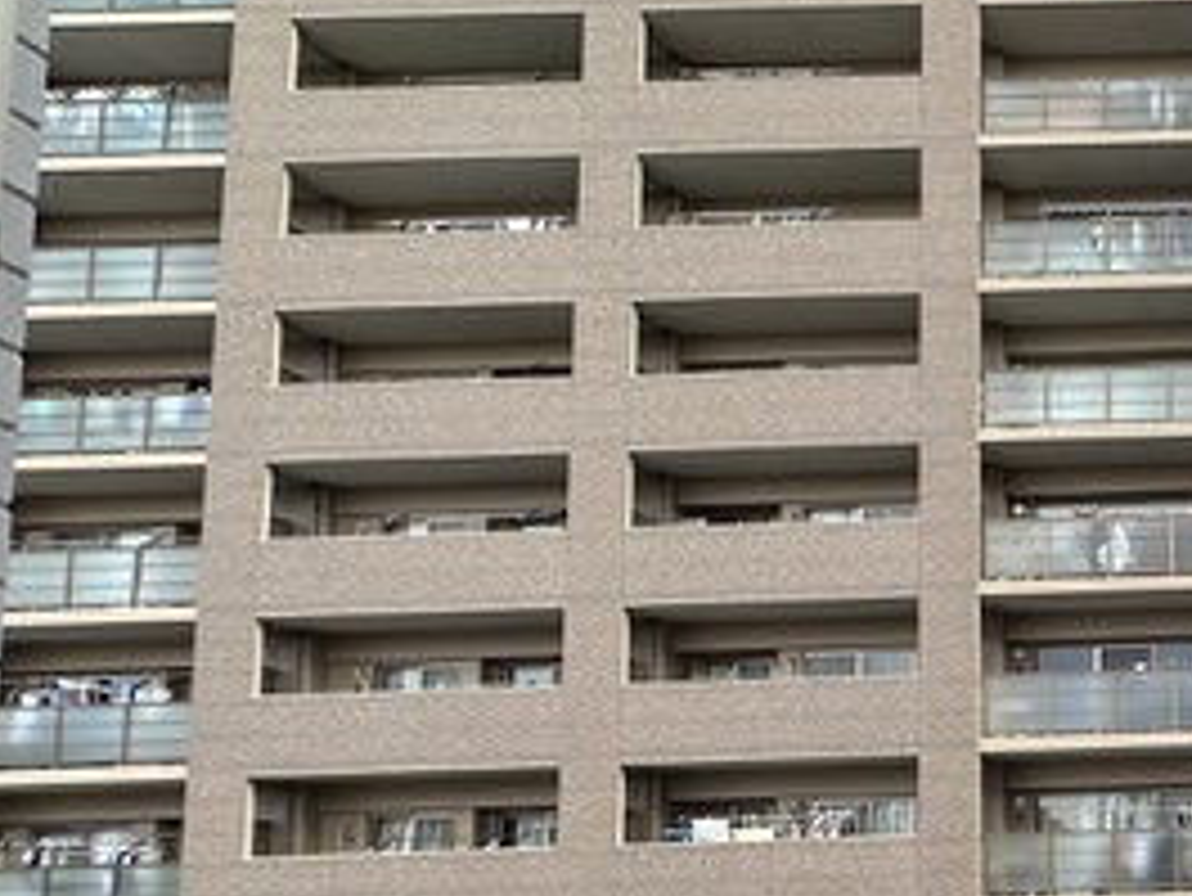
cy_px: 754
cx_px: 1426
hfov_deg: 37.8
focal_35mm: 37
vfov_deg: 36.9
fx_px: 1275
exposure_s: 1/502
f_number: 2.2
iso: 40
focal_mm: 2.22
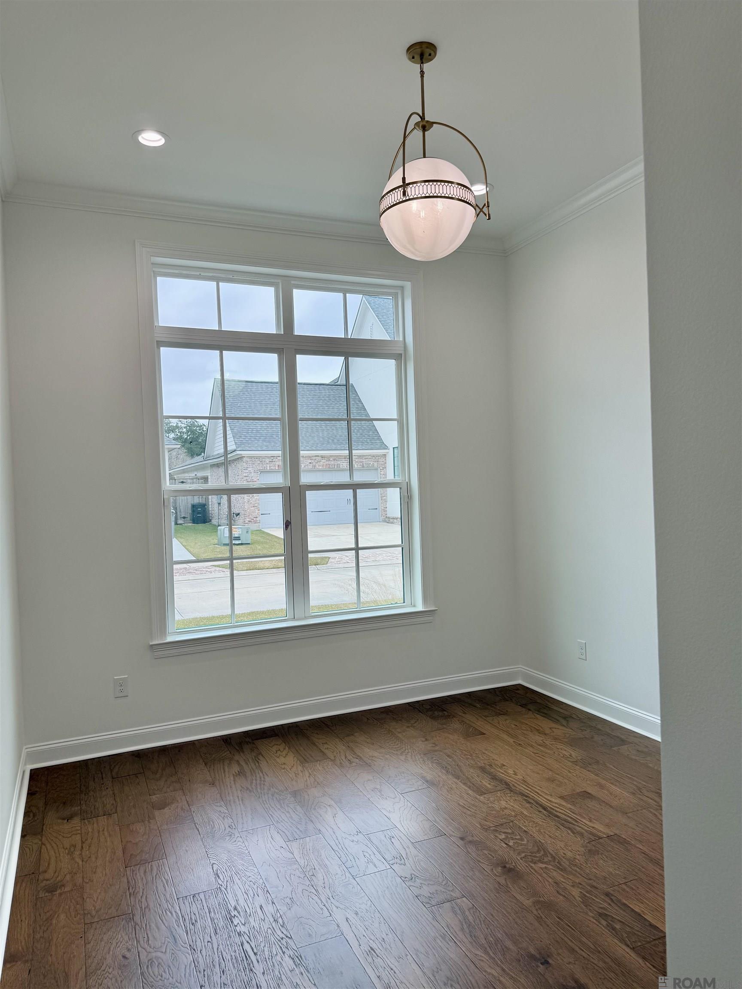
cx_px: 371
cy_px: 494
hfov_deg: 56.8
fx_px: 686
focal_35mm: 24
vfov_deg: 71.6
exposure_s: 1/341
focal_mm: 6.76
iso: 80
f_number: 1.78
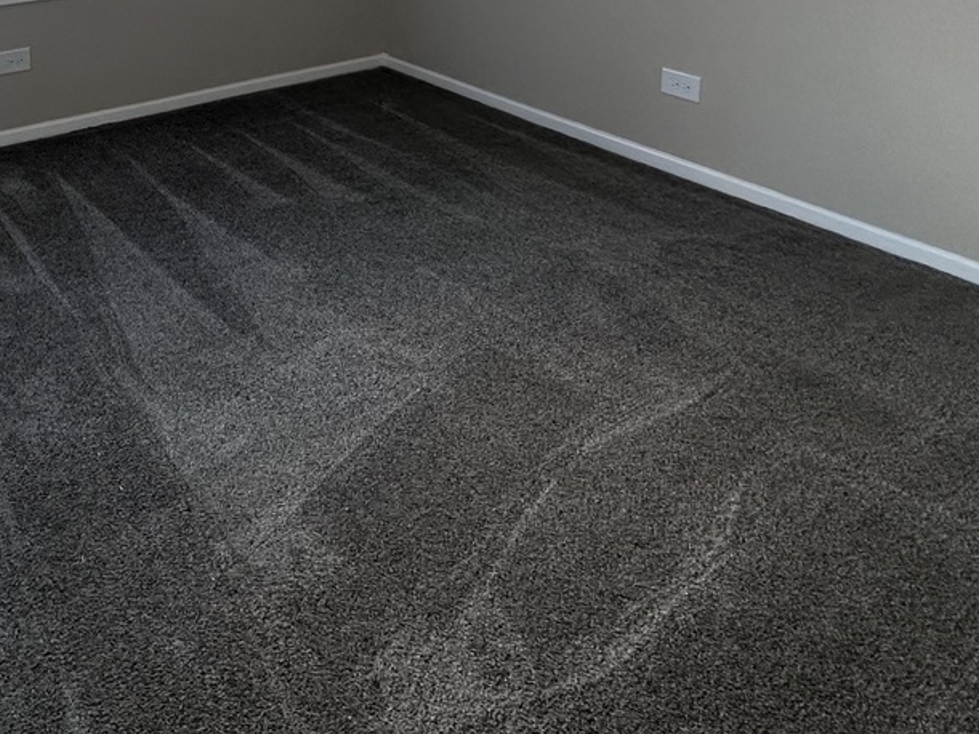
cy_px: -111
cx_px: 154
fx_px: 933
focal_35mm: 33
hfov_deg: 50.8
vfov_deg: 35.4
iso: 160
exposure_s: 1/60
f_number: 2.2
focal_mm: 2.22
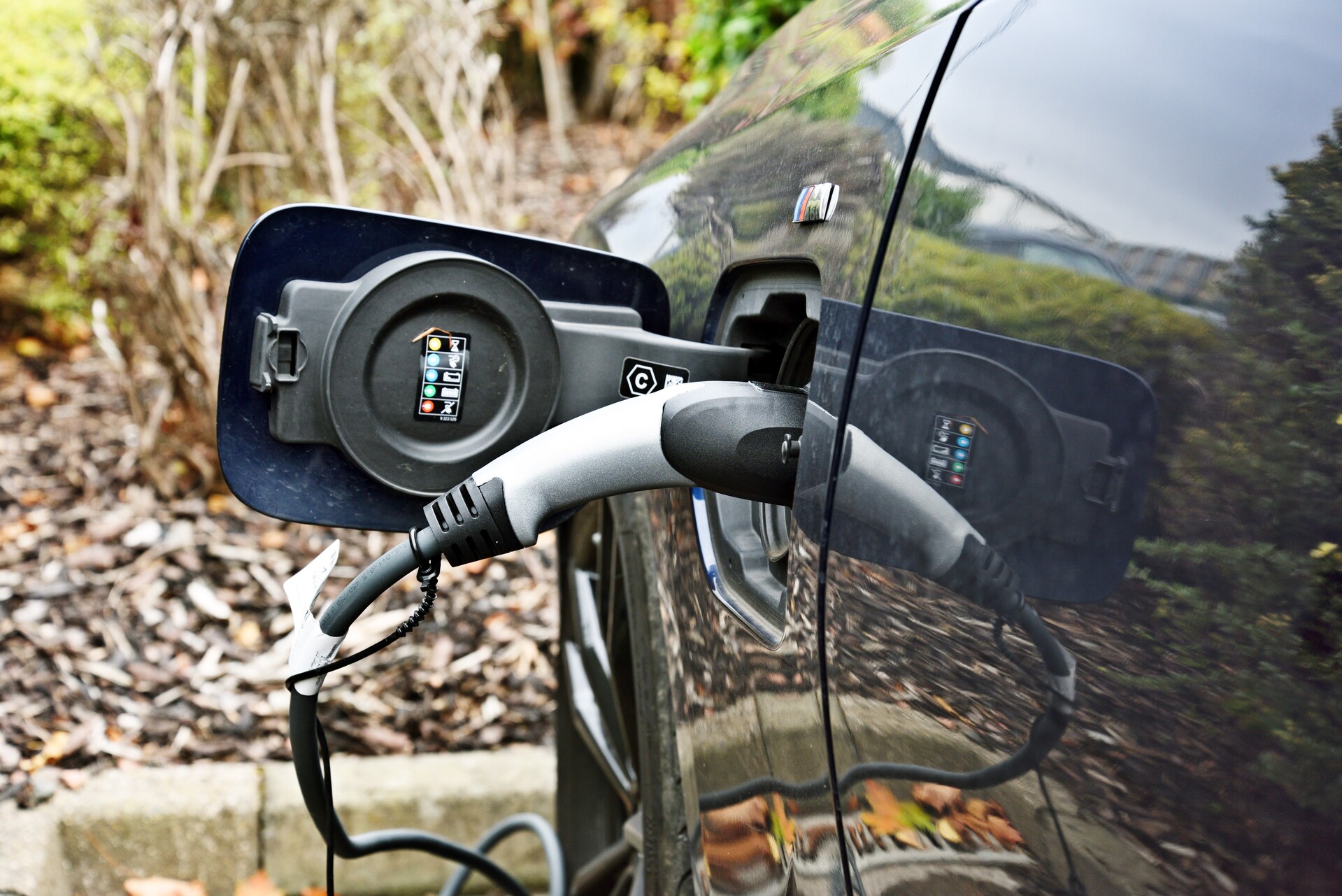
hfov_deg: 38.2
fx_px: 1939
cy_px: 448
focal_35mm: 52
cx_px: 671
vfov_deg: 26.0
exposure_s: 1/160
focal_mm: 52
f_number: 5.6
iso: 200
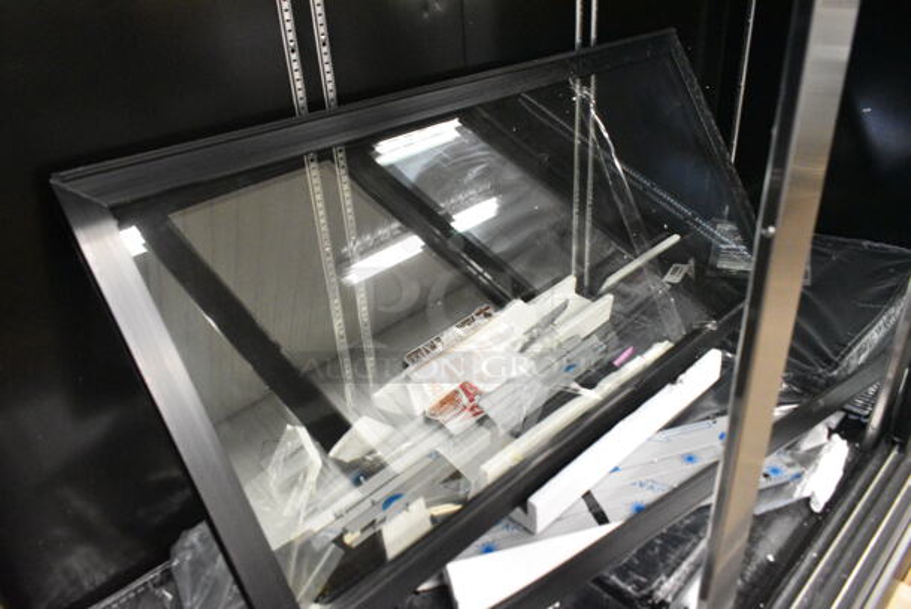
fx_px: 684
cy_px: 304
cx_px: 456
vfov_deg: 48.0
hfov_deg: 67.3
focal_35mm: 27
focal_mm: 18
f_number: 5
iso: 6400
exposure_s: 1/100
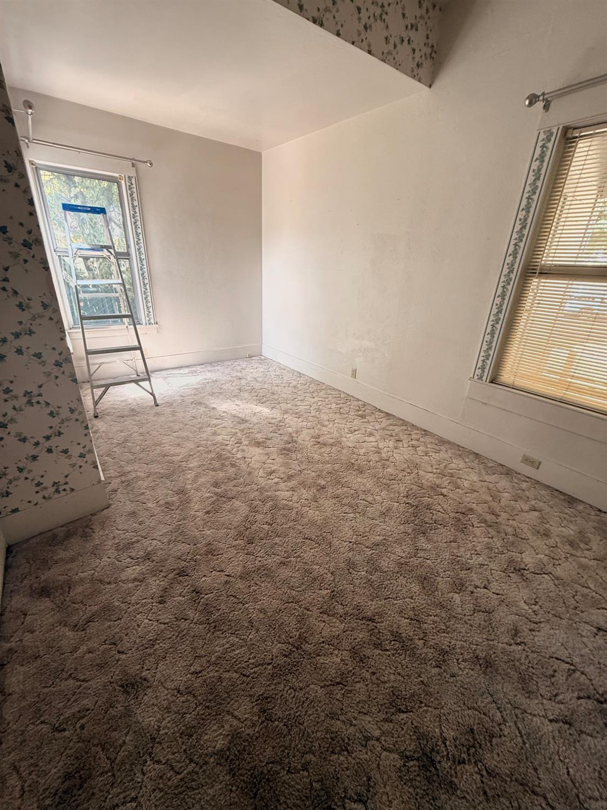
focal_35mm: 14
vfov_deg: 102.1
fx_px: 327
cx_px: 304
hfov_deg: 85.7
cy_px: 405
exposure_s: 1/99
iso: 125
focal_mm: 2.22
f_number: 2.2
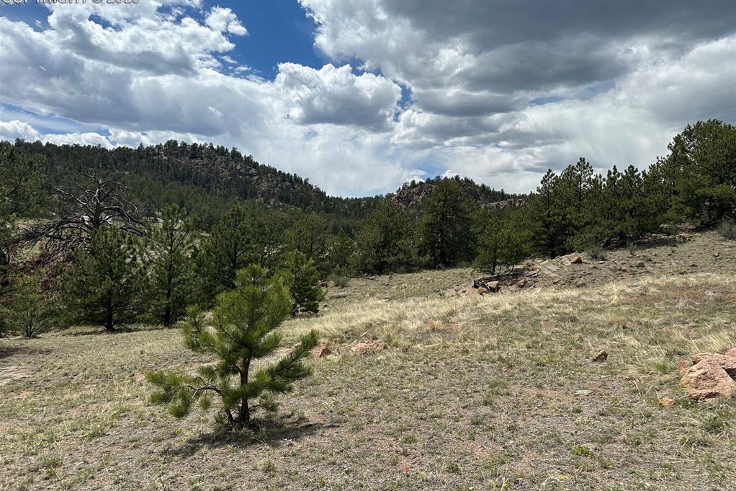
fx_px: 511
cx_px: 368
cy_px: 240
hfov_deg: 71.5
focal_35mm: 25
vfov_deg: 51.3
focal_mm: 6.86
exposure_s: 1/8197
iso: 80
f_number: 1.78
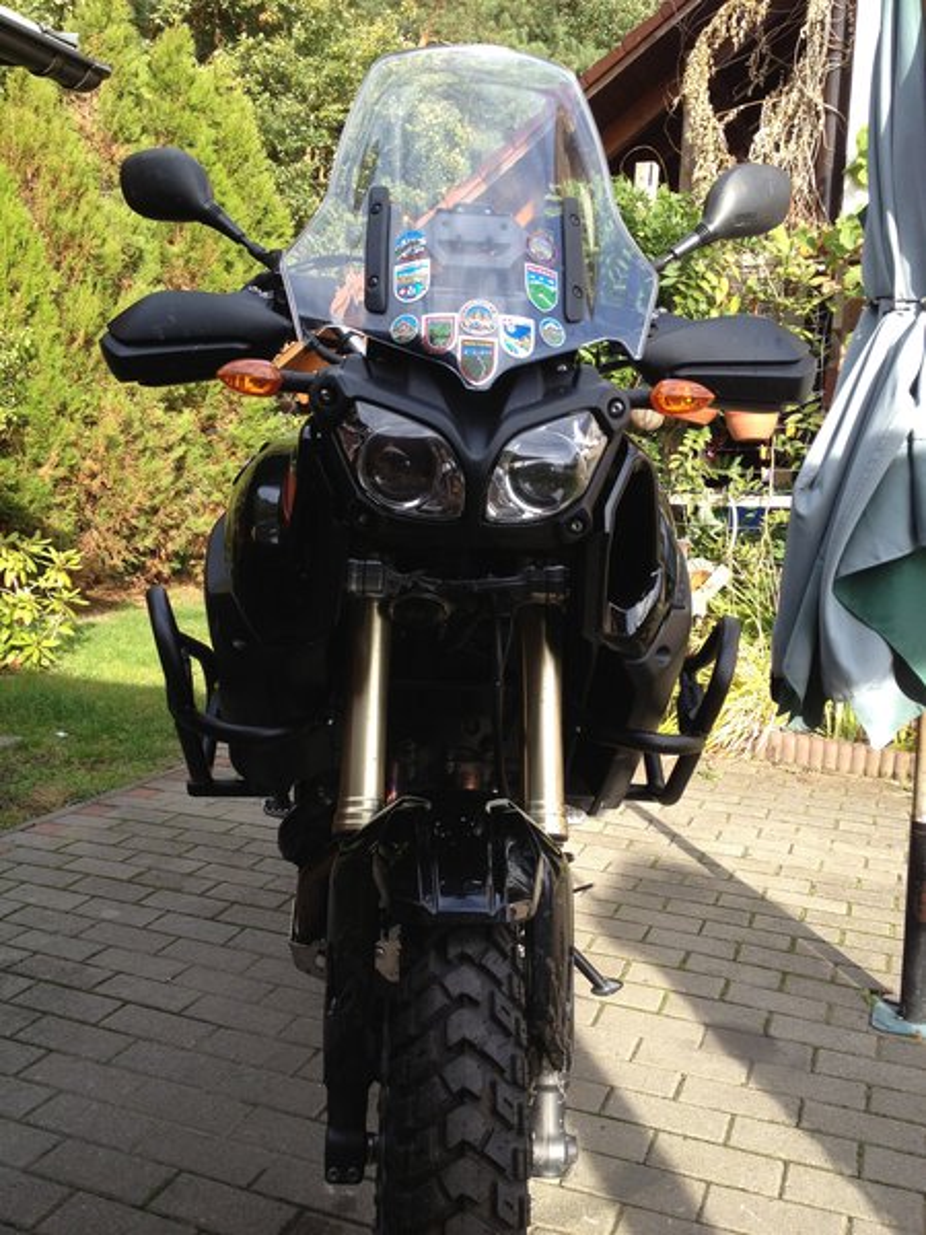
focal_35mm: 35
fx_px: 1248
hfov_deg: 40.7
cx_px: 463
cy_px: 618
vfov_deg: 52.6
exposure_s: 1/274
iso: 50
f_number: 2.4
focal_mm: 4.28
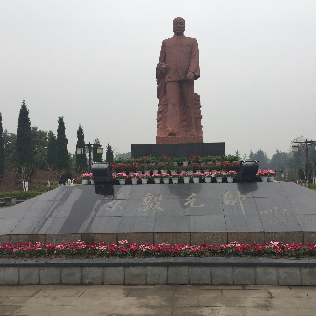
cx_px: 179
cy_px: 157
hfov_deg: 47.1
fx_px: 361
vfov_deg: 47.2
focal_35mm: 35
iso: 32
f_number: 2.2
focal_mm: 4.15
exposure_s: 1/659
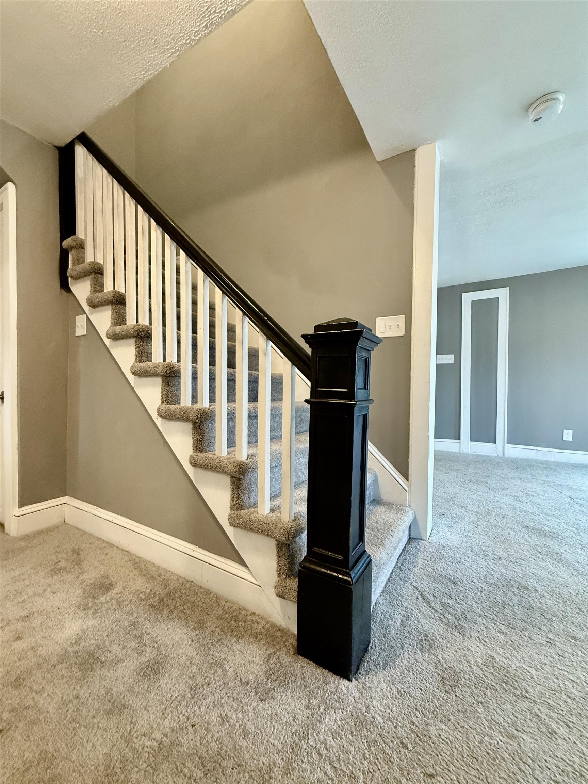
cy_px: 392
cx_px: 294
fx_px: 317
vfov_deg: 102.1
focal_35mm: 14
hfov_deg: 85.7
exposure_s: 1/60
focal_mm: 2.22
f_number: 2.2
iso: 400
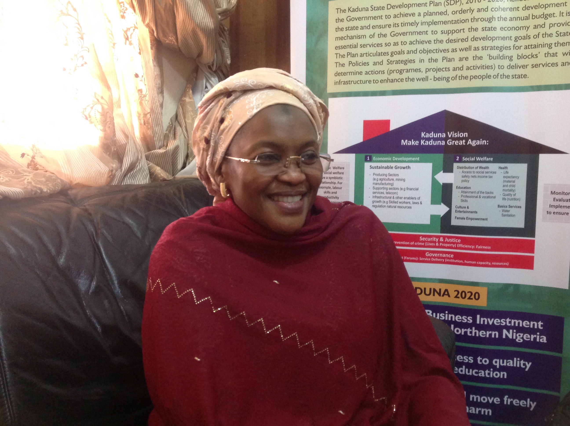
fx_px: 575
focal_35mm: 35
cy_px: 213
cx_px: 285
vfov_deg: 40.6
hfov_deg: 52.7
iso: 200
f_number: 2.4
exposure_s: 1/15
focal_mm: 4.28
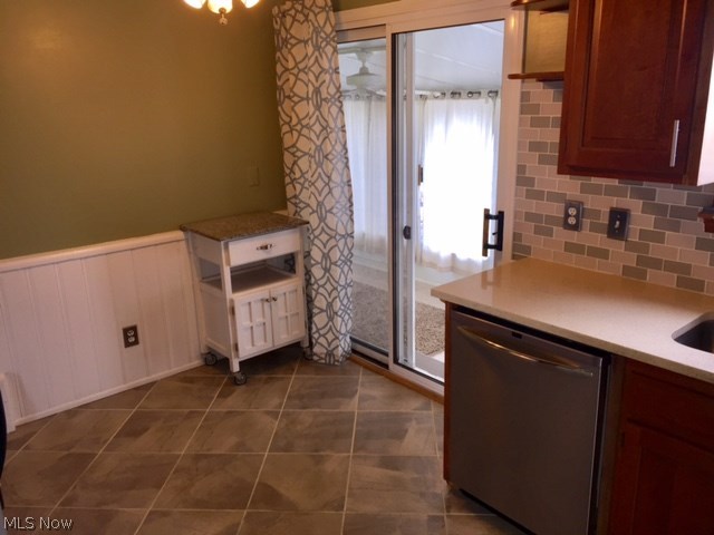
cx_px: 357
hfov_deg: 61.7
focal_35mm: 29
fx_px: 598
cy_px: 268
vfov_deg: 48.2
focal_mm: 4.15
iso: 32
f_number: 2.2
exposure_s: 1/30
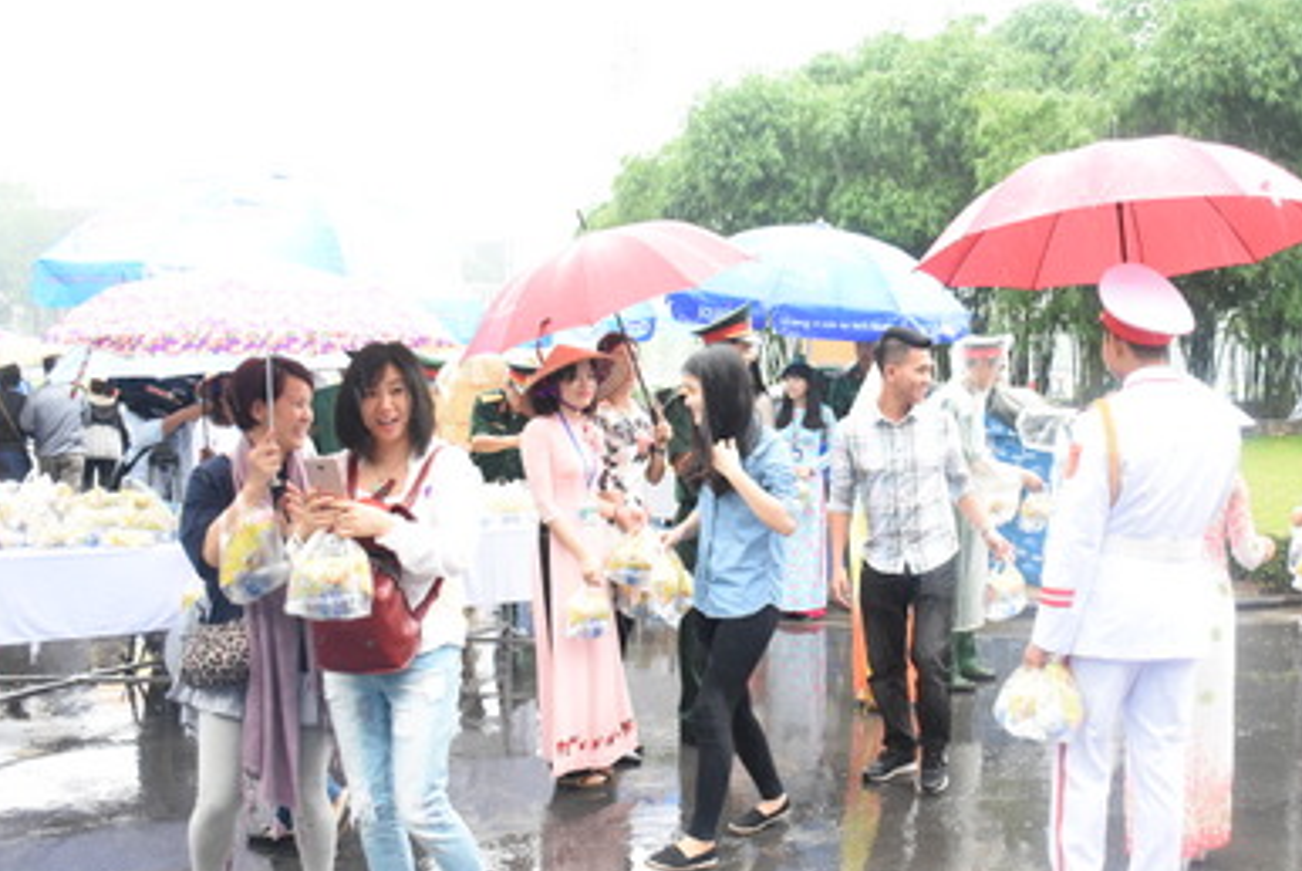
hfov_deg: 53.8
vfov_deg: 37.9
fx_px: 1267
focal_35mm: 35
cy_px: 476
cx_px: 806
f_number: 4.5
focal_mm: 18
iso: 1250
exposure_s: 1/200
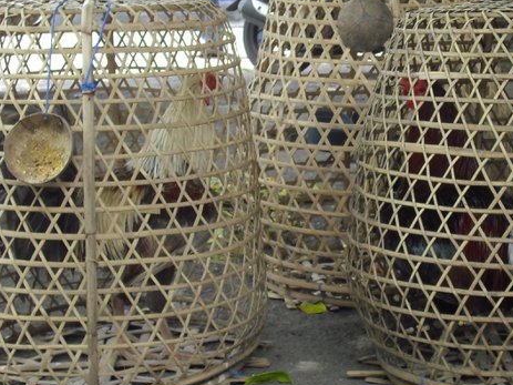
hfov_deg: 20.5
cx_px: 369
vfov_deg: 15.5
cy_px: 163
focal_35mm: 95
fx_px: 1408
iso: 100
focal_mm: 9
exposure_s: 1/125
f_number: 3.4
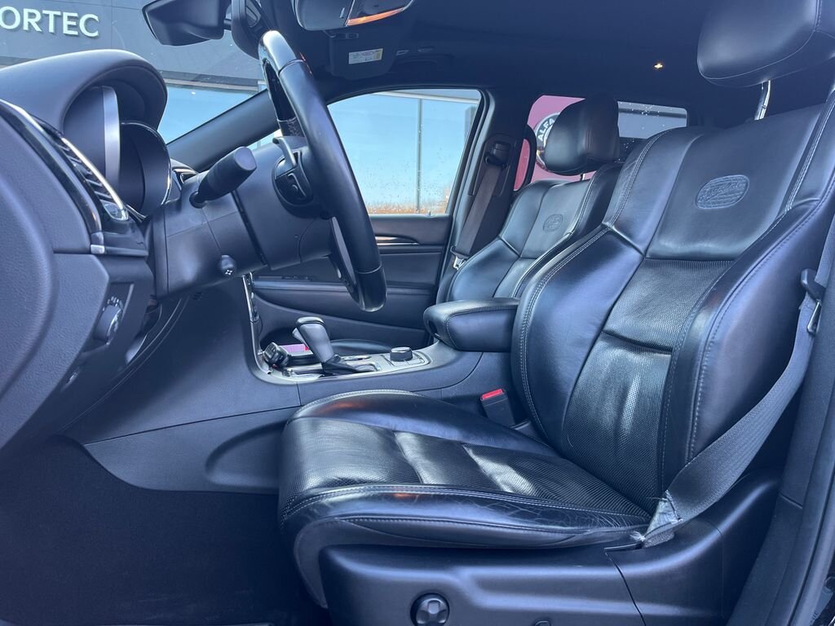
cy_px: 313
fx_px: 627
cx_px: 418
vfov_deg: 53.1
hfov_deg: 67.3
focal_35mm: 26
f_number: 1.6
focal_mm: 5.1
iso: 125
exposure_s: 1/112
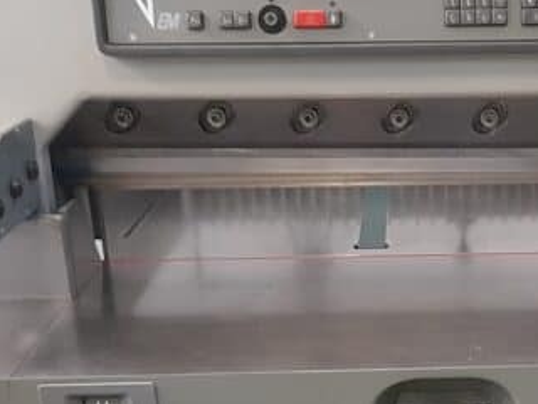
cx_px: 481
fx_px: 1243
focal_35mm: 80
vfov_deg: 17.9
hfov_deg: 23.8
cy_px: 414
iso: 500
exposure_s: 1/25
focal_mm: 4.6
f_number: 2
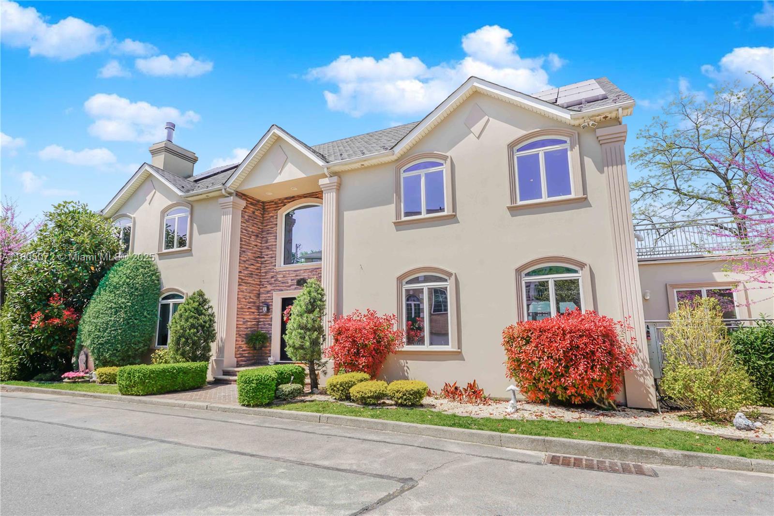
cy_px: 258
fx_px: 430
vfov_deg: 61.9
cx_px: 387
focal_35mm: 20
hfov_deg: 84.0
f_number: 10
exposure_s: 1/160
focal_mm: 20
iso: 100
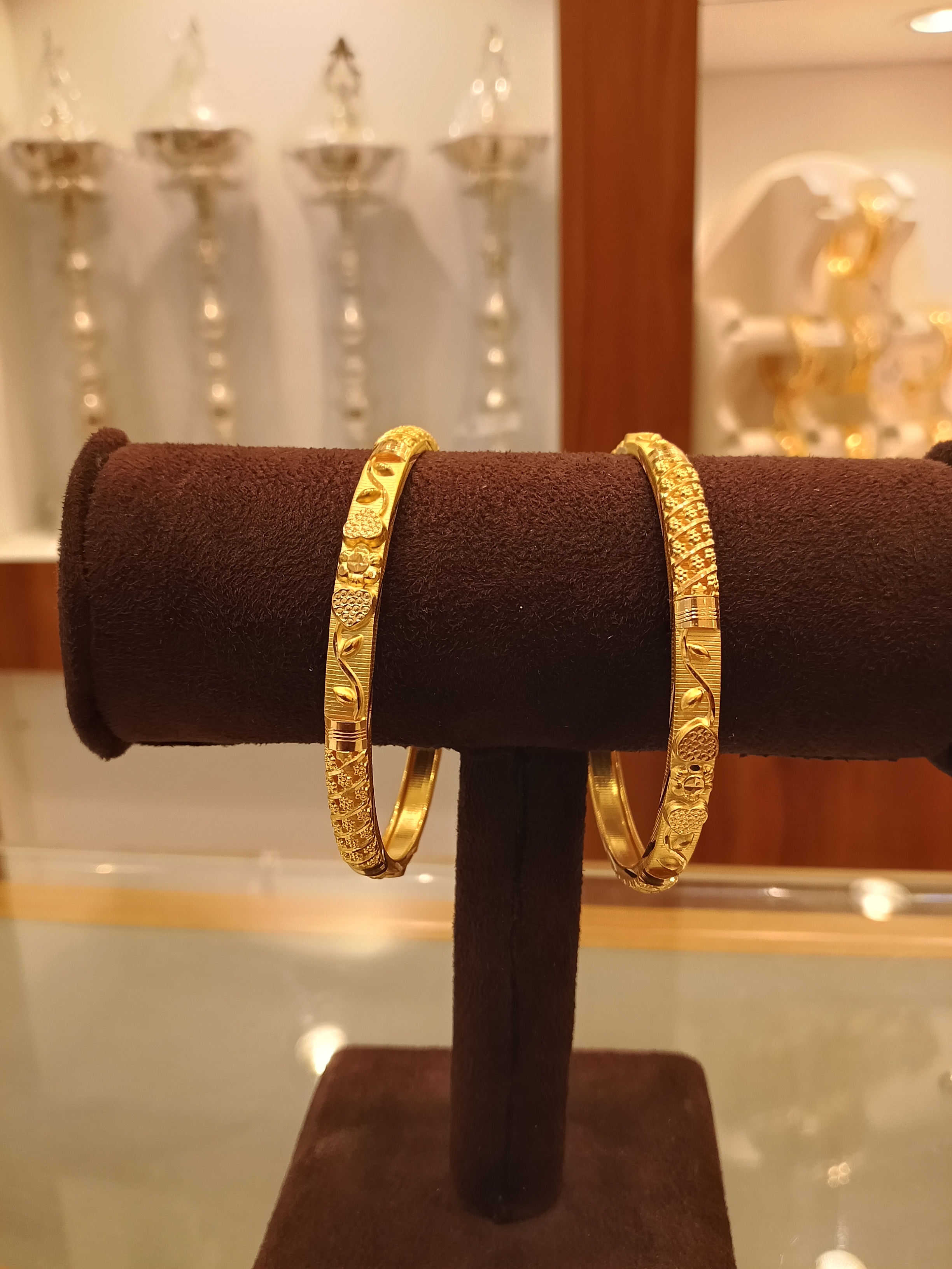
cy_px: 634
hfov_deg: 51.4
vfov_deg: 65.3
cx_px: 476
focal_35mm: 27
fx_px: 990
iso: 80
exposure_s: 1/100
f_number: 1.8
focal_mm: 3.61
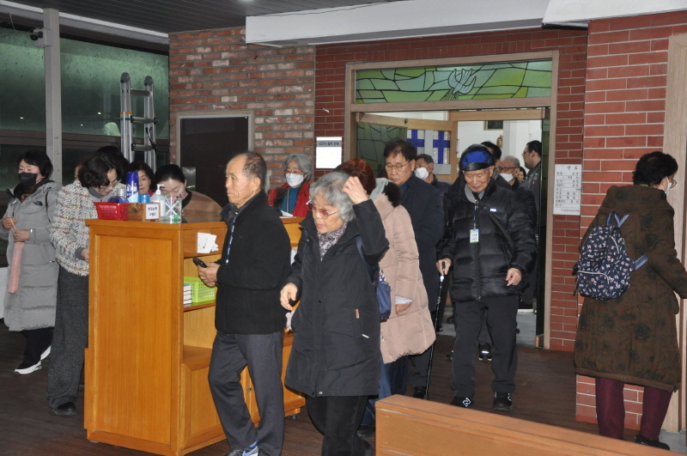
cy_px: 228
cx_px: 344
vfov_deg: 26.4
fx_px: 972
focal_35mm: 51
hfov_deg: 38.9
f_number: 4.2
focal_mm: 34
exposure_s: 1/60
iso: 800
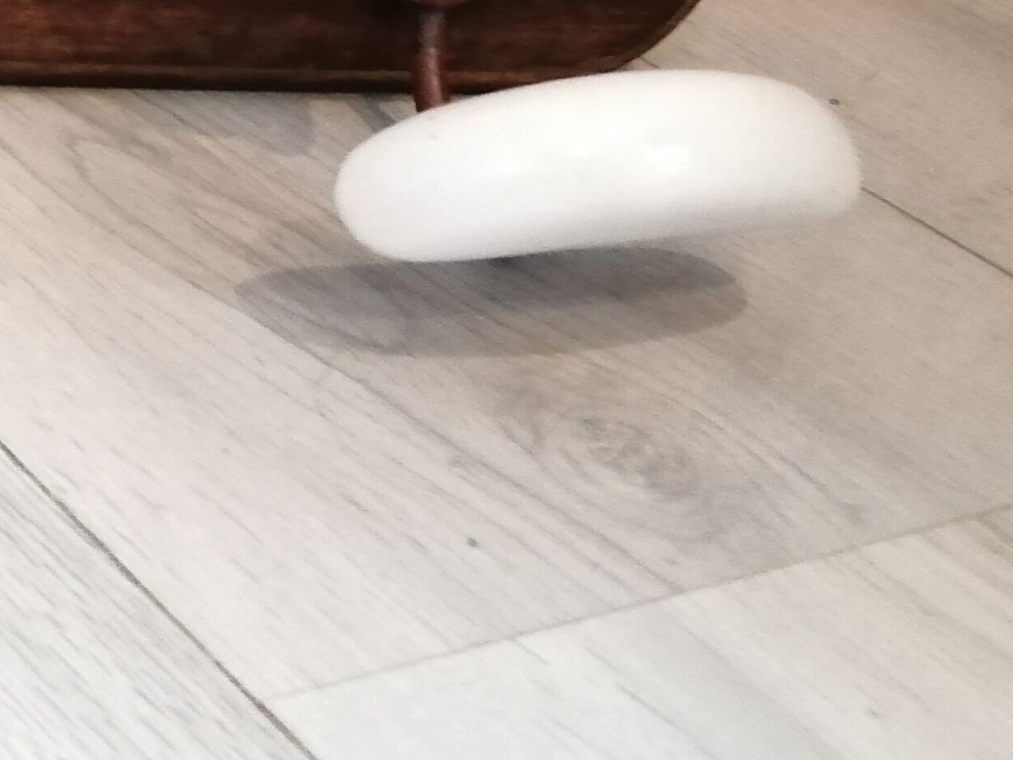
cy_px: -322
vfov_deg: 15.8
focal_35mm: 87
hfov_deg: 19.2
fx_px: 2546
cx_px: -589
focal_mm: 3.46
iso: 640
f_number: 1.8
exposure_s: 1/20
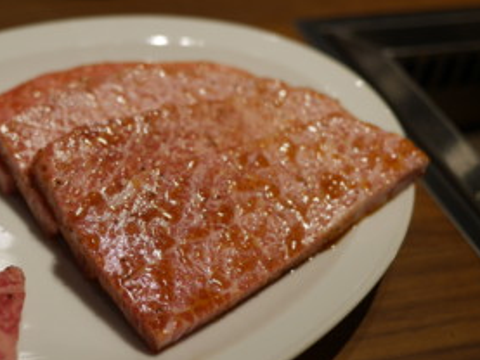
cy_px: 204
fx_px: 902
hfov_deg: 29.3
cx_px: 111
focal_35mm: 65
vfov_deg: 22.6
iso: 200
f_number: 1.8
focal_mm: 20
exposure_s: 1/125
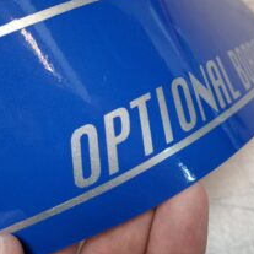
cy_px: 88
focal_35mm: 50
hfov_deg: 34.0
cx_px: 110
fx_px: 415
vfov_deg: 33.8
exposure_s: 1/50
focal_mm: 5.54
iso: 200
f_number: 1.8
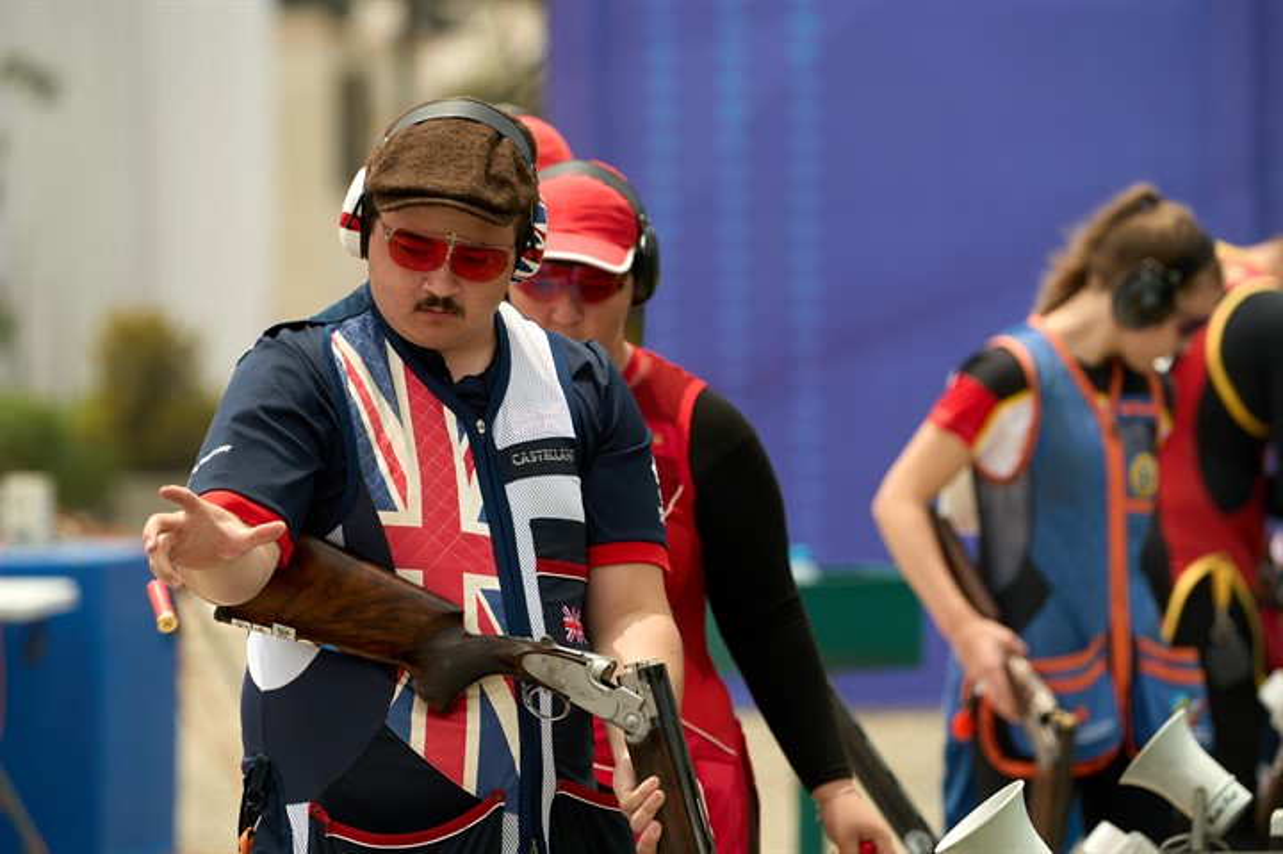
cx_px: 642
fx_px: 14388
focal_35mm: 404
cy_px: 427
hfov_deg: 5.1
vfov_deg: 3.4
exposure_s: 1/640
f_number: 8
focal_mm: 404
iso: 200
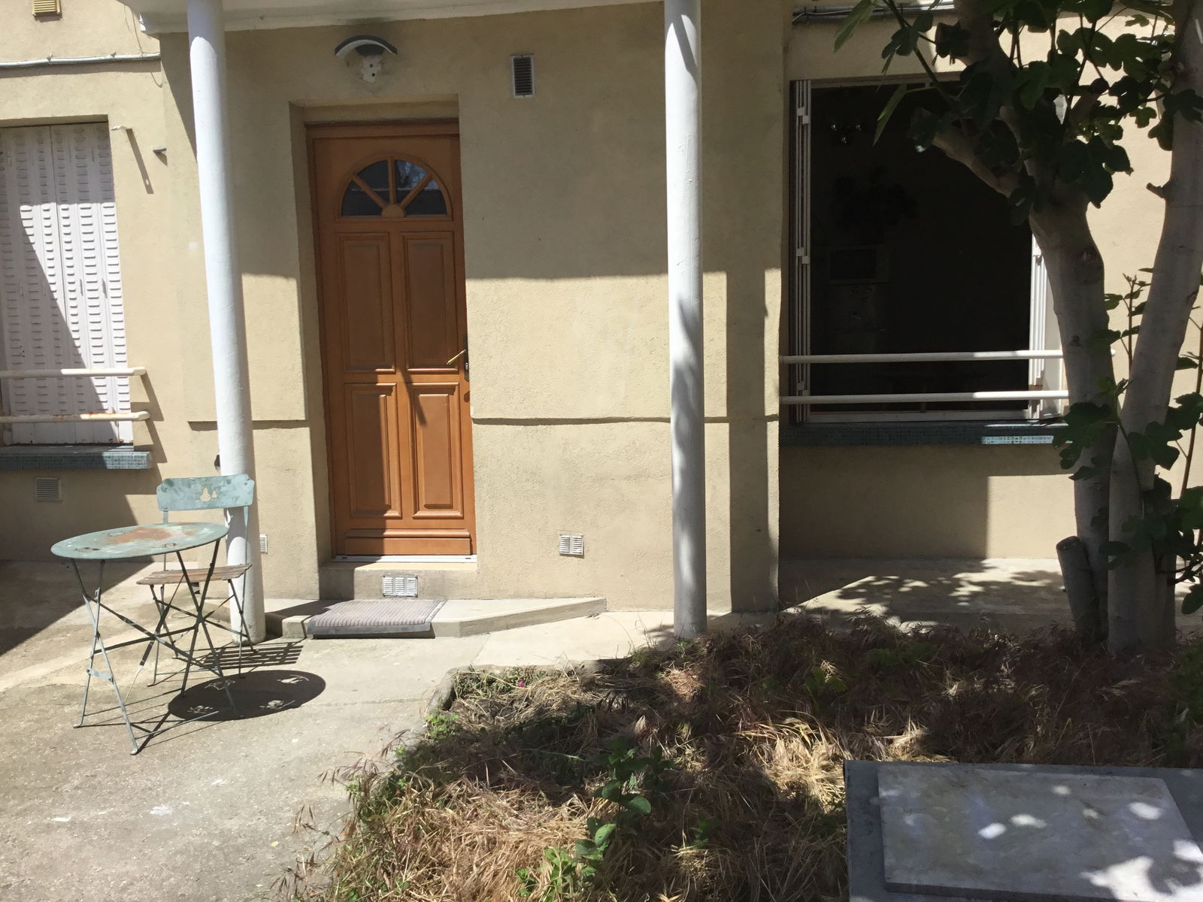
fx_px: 1077
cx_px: 602
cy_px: 451
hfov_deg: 58.4
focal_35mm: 31
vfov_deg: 45.4
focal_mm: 3.3
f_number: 2.4
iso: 25
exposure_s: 1/1431
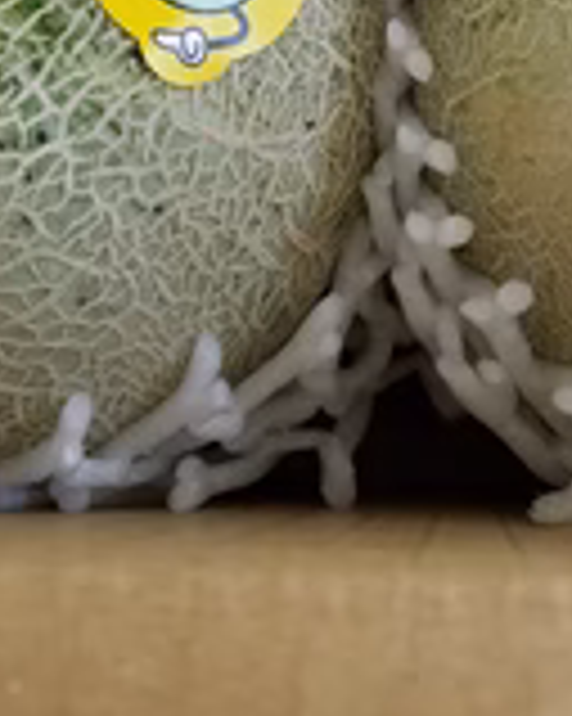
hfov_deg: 23.6
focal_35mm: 64
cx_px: 410
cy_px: -171
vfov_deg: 26.0
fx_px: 1356
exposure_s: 1/50
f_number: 1.7
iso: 200
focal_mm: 4.2
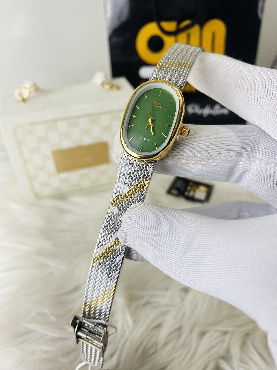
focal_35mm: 25
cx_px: 138
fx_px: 267
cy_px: 185
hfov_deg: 54.9
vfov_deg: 69.4
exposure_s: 1/100
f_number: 1.8
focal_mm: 4.25
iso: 32
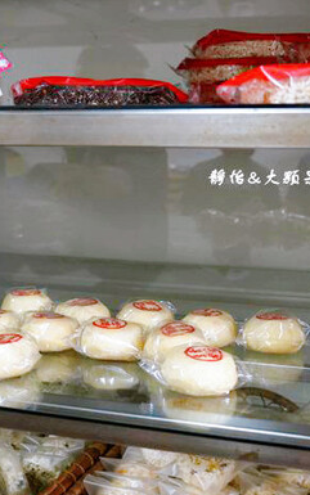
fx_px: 729
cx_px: 196
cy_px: 323
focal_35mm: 54
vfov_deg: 37.2
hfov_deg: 23.9
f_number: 4
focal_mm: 24
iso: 500
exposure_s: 1/30
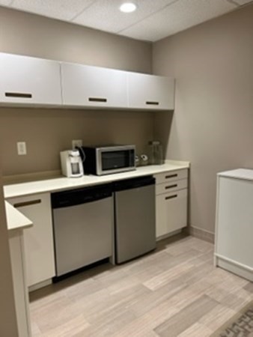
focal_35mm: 26
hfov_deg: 53.1
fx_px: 253
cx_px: 126
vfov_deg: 67.3
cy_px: 168
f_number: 1.5
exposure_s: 1/60
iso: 160
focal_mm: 5.7
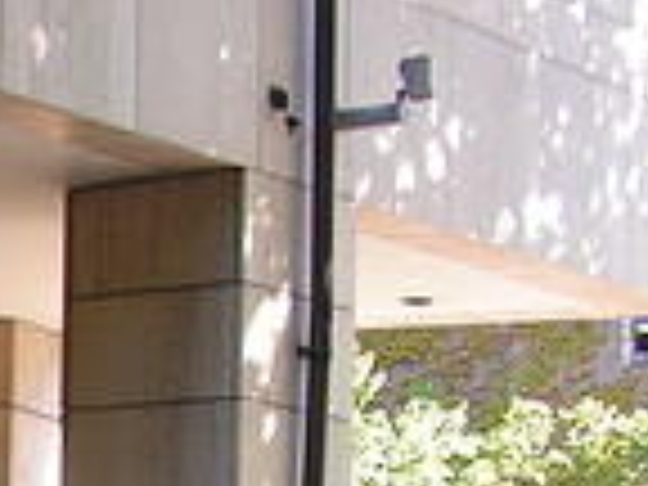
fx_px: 3164
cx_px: -432
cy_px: 670
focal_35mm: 169
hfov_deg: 11.1
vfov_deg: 8.6
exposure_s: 1/50
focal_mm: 6.3
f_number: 4
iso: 50
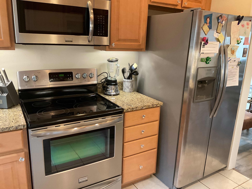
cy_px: 94
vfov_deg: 48.2
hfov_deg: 61.7
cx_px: 126
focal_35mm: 29
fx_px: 211
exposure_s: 1/60
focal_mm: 3
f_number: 1.8
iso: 250
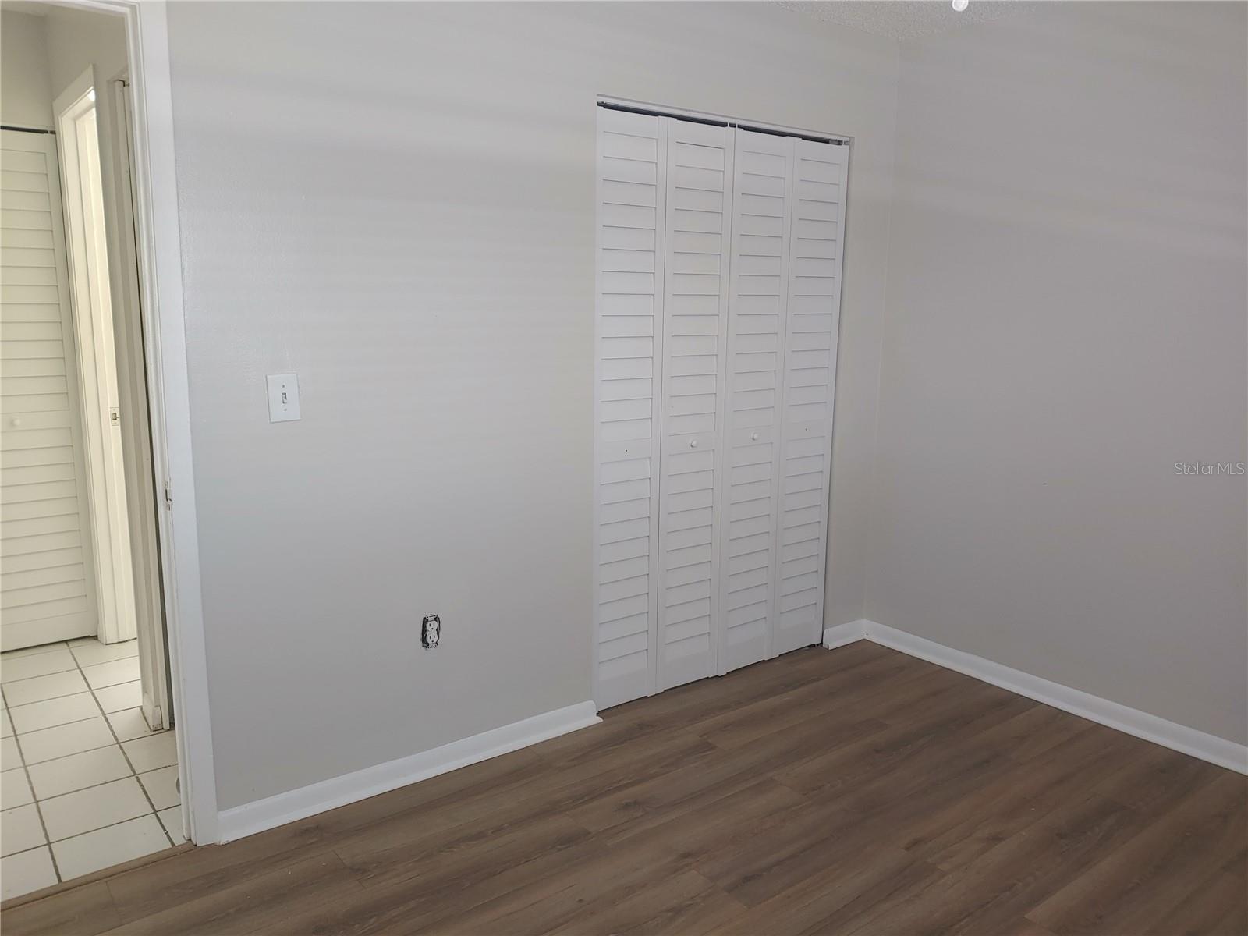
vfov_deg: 54.9
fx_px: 901
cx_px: 624
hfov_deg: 69.4
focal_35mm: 25
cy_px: 468
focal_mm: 4.23
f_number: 1.5
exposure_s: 1/40
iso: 150
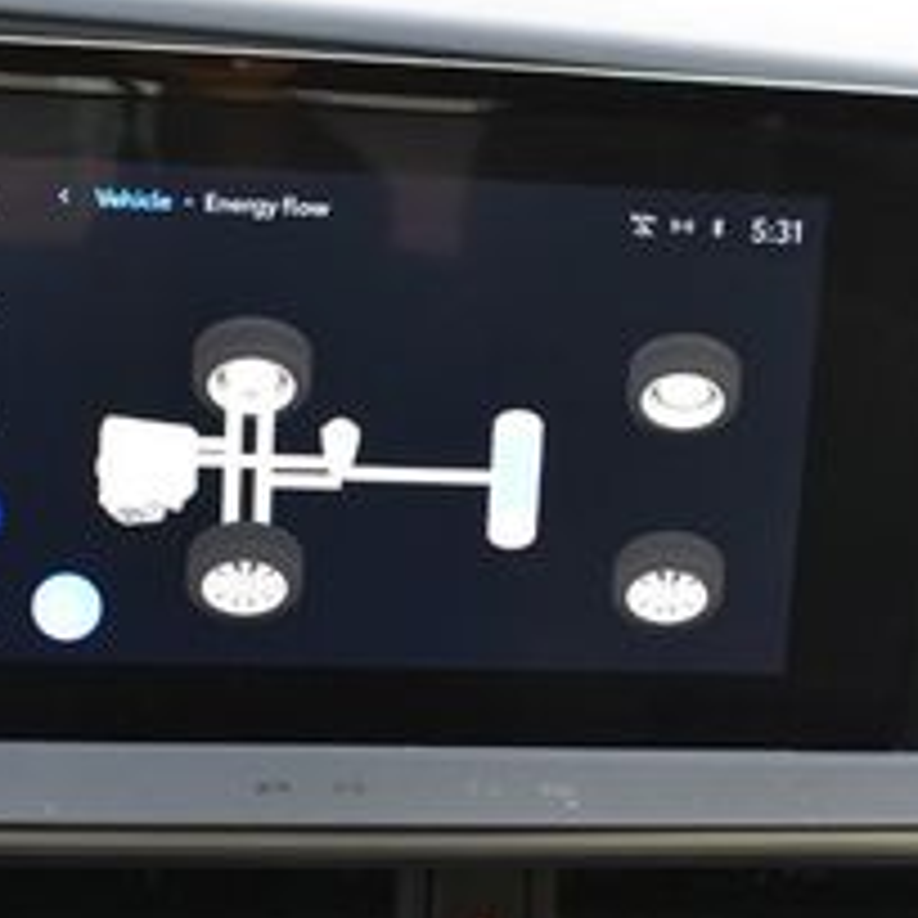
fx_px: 2640
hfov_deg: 19.7
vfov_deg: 19.5
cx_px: 549
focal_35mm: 88
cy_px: 747
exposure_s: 1/15
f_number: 6.3
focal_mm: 22
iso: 1250
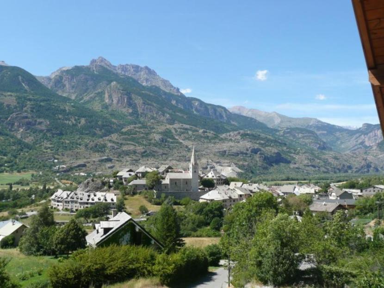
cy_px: 144
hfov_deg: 51.4
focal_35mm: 36
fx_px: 399
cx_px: 192
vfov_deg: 39.6
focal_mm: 5.8
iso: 100
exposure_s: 1/500
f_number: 3.7
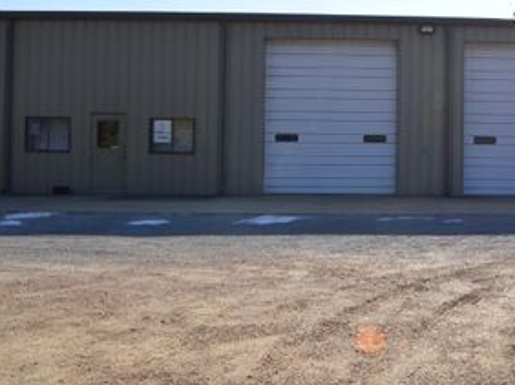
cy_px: 142
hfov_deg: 39.4
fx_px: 684
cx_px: 424
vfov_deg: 31.3
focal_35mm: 46
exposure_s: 1/200
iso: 100
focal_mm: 18
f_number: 9
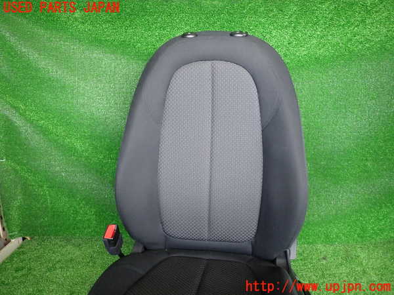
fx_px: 285
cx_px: 197
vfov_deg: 54.9
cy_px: 148
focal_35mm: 25
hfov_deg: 69.4
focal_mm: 4.5
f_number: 2
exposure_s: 1/40
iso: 200
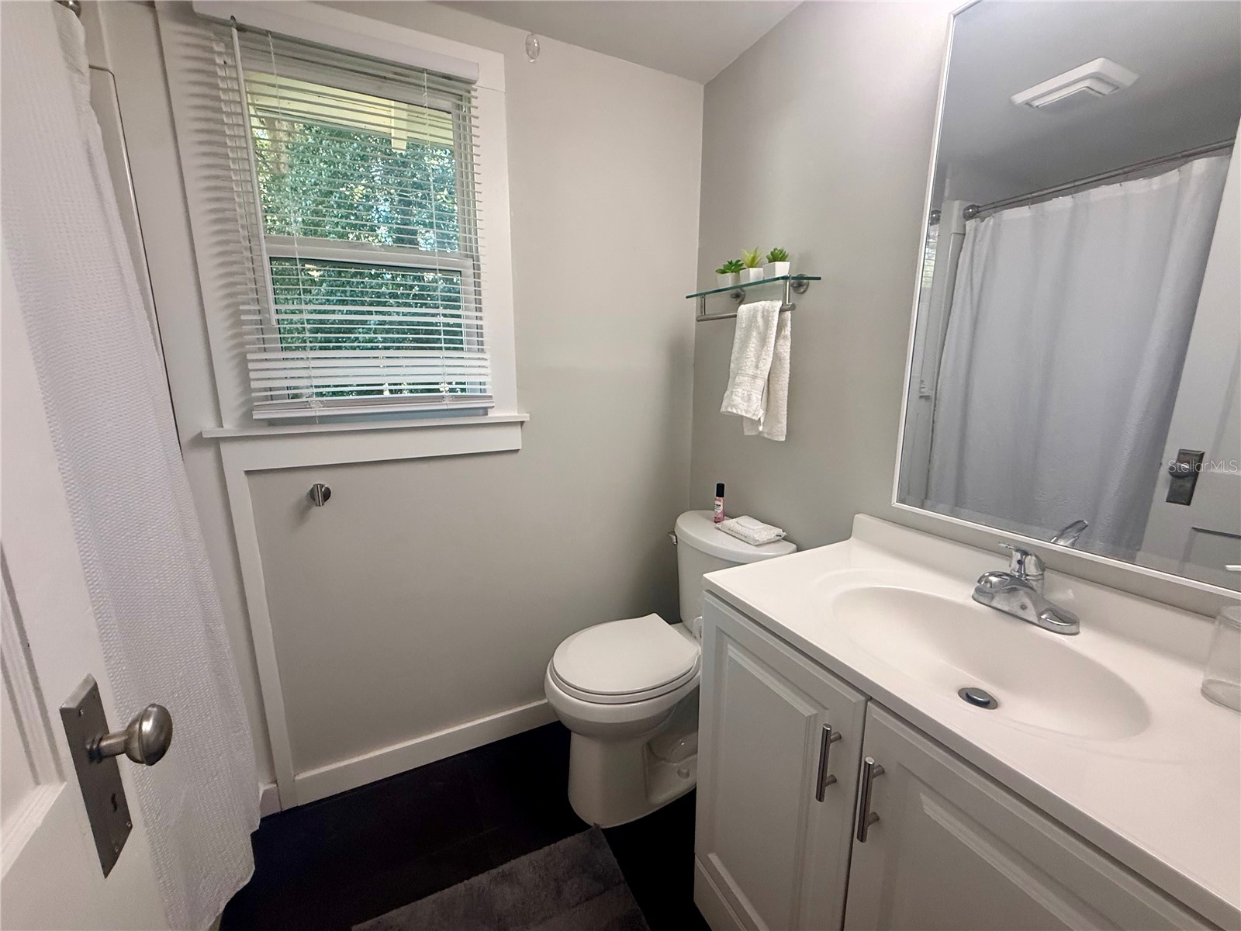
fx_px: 502
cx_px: 620
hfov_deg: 102.1
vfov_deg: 85.7
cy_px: 466
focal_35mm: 14
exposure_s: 1/120
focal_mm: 2.22
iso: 250
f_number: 2.2
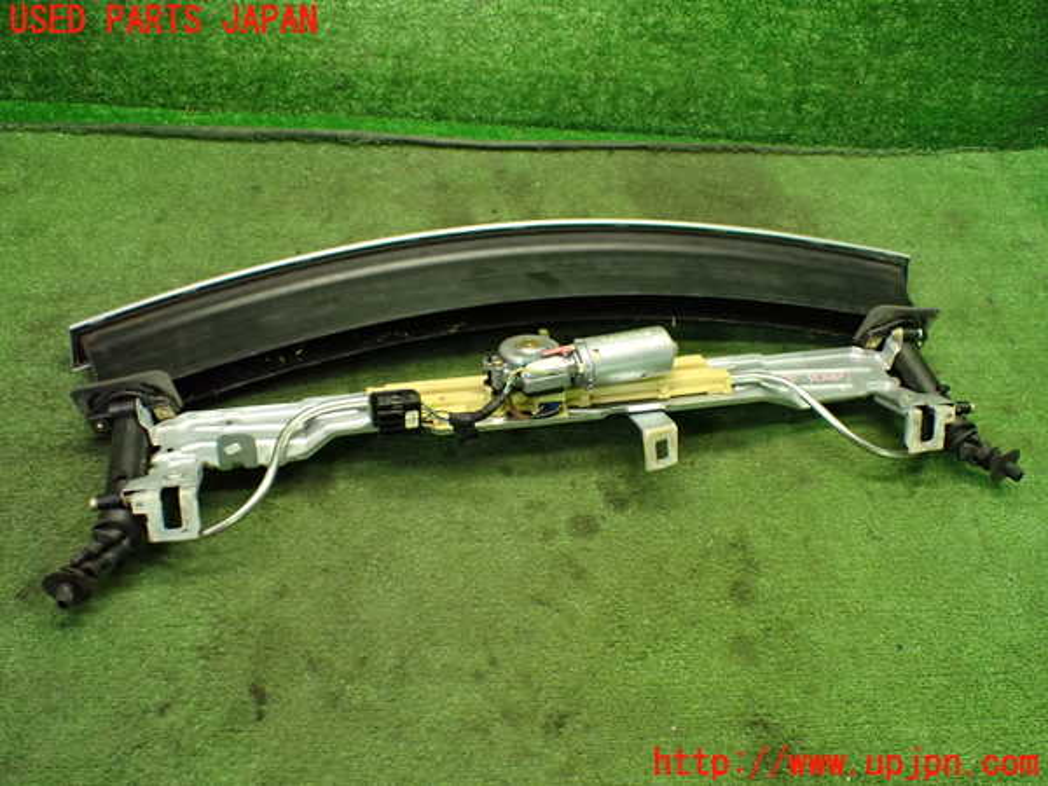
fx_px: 908
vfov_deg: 46.8
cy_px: 393
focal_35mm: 30
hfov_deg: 60.0
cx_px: 524
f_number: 2.3
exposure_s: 1/100
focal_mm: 5.4
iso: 800
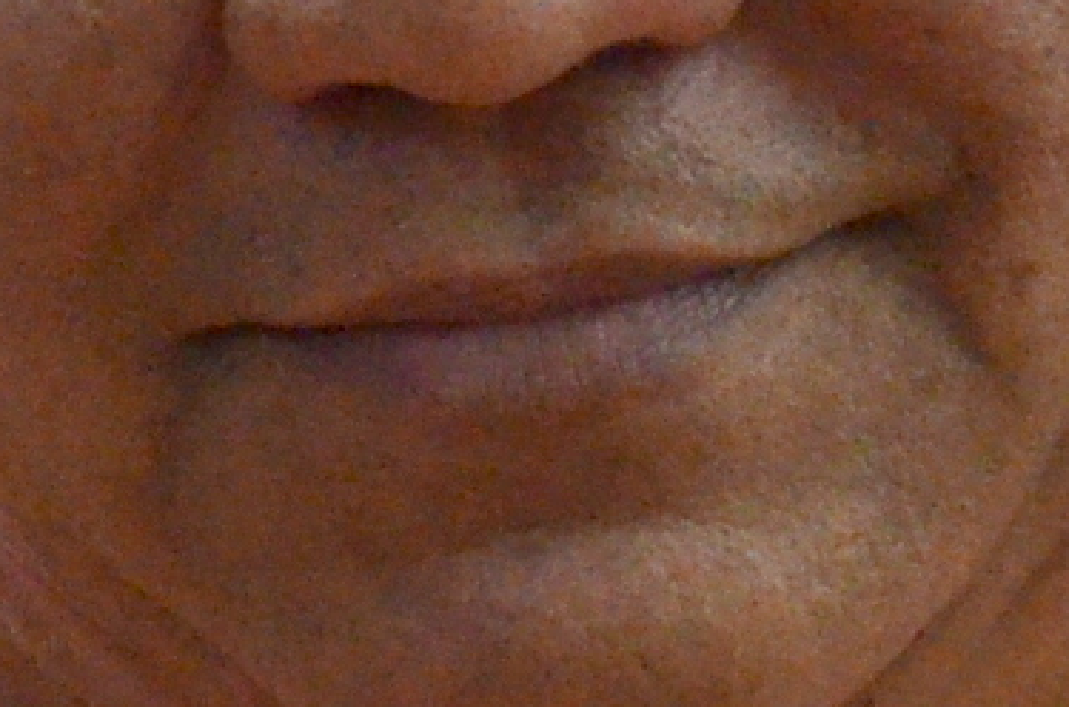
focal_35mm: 1380
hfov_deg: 1.5
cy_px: 197
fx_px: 40875
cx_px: 579
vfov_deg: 1.0
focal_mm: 140
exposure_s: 1/400
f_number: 5.6
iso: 3200
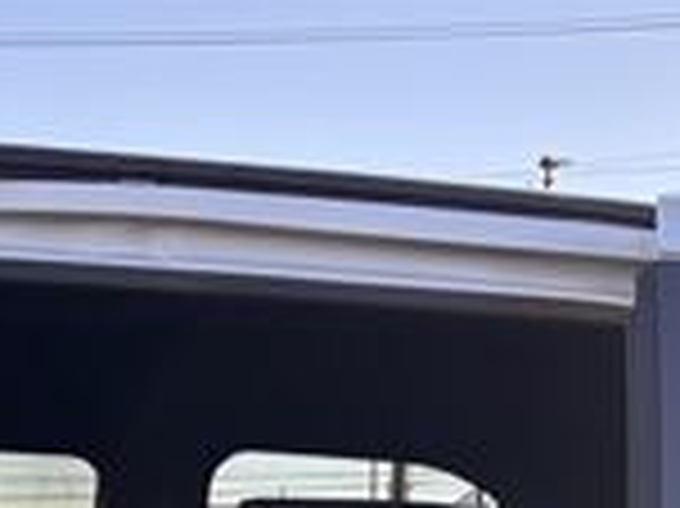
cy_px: 1052
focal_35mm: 110
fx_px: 2159
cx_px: 198
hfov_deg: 17.8
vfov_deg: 11.9
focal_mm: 5.96
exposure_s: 1/500
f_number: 1.6
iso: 50
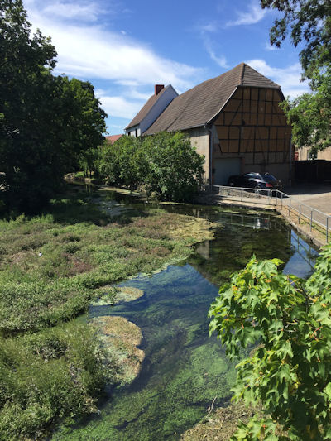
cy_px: 220
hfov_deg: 48.2
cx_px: 166
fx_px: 370
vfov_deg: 61.6
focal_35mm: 29
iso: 32
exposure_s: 1/1412
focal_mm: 4.15
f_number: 2.2
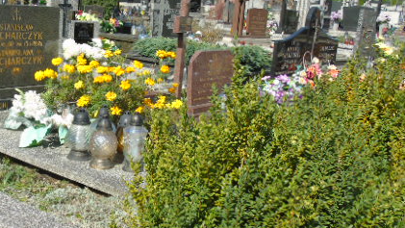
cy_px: 139
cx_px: 117
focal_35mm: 48
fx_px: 516
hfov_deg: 42.0
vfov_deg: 24.9
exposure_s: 1/640
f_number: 3.6
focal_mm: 5.2
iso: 80
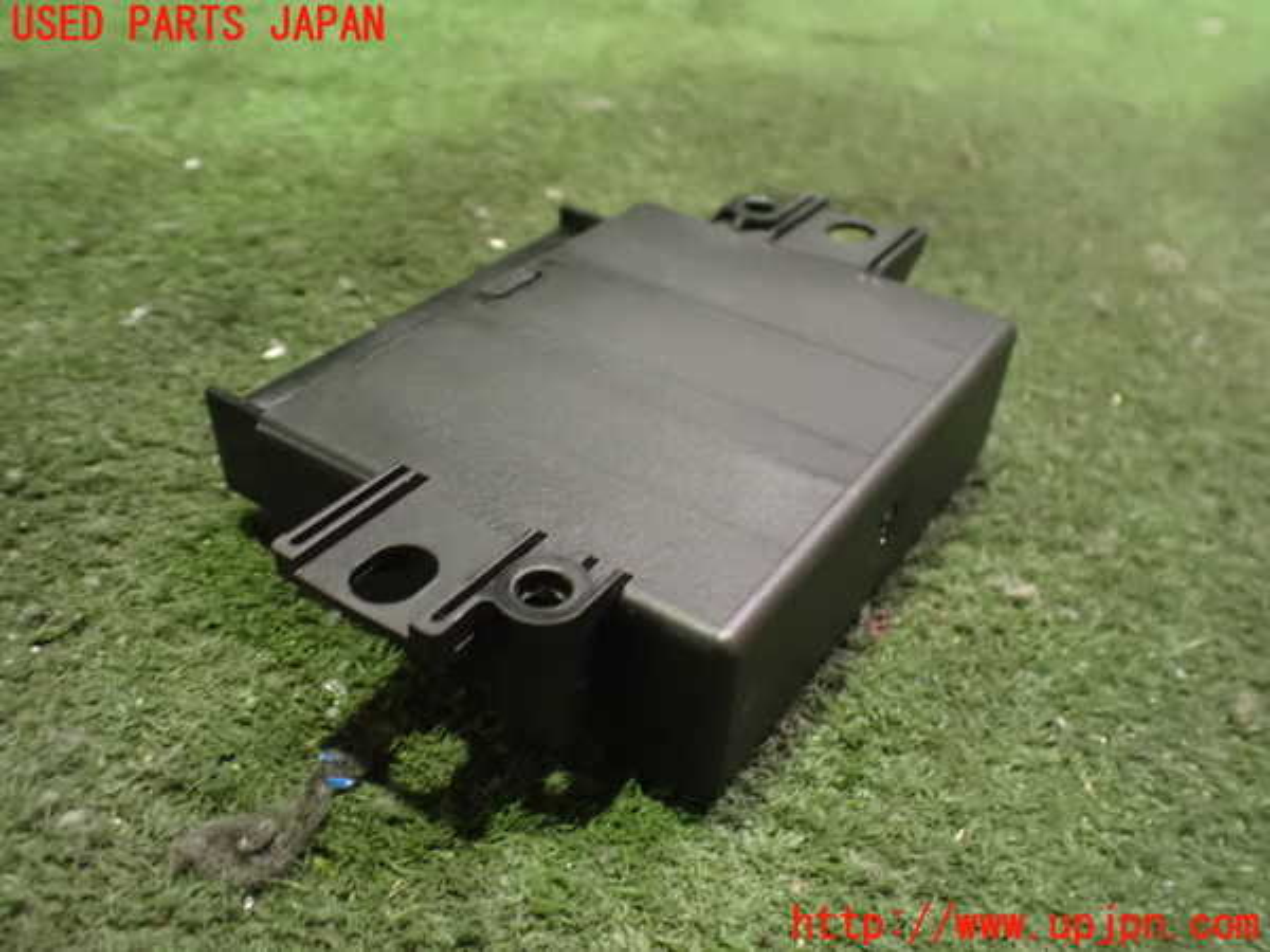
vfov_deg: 46.8
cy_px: 476
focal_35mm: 30
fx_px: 1101
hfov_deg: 60.0
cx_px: 635
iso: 1600
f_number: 2.3
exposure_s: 1/30
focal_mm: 5.4
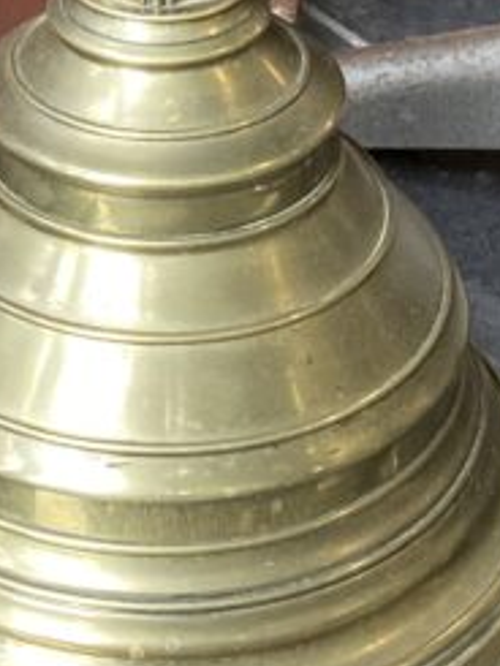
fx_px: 2251
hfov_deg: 12.6
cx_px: 101
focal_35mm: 117
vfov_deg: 15.6
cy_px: -310
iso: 200
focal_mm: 3.99
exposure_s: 1/50
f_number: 1.8
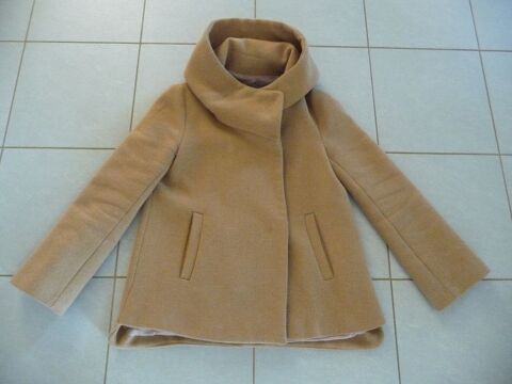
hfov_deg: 63.4
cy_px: 192
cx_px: 256
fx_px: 414
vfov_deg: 49.7
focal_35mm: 28
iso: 800
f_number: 3.3
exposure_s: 1/15
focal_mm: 4.7
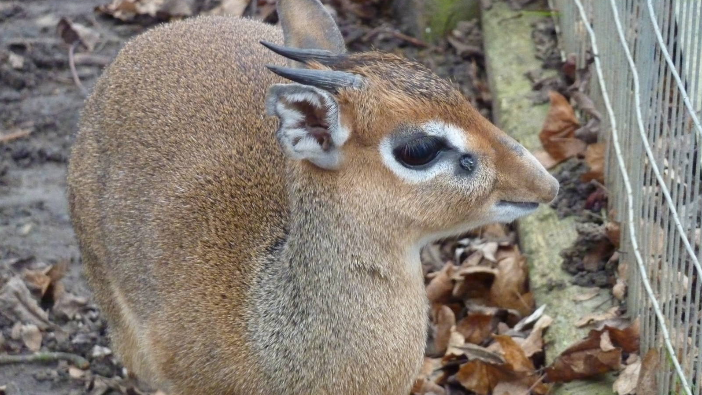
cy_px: 202
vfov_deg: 3.7
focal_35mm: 328
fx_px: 6106
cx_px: 351
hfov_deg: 6.6
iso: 800
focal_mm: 49.2
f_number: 4.9
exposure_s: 1/100
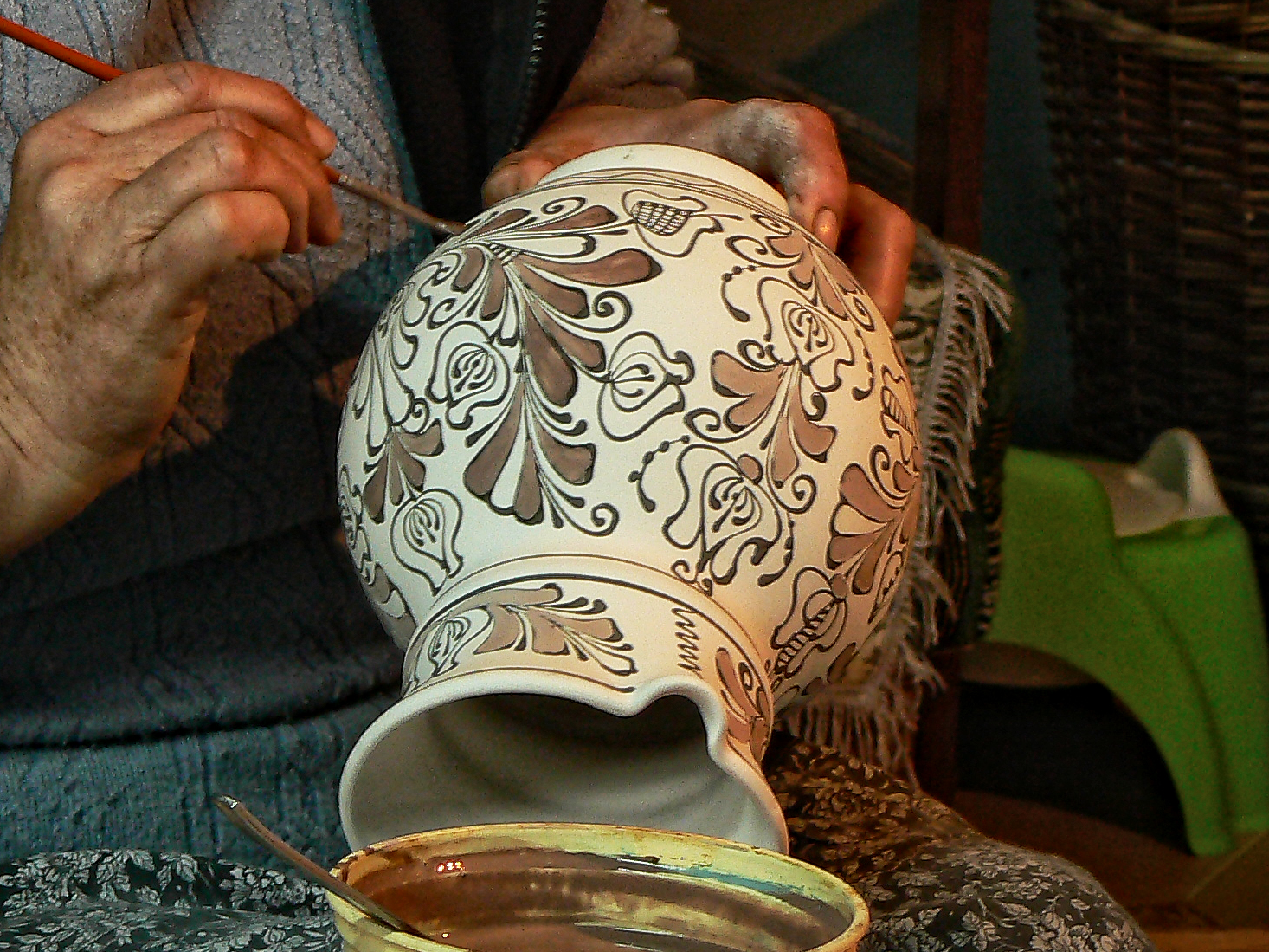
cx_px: 444
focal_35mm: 171
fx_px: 6268
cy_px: 114
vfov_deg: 8.7
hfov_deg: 11.6
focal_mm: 14.9
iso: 100
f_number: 3.6
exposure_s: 1/6
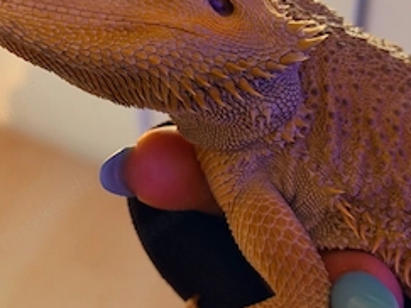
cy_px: 98
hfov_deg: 24.7
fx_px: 938
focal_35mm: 79
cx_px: 213
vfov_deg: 18.6
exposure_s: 1/25
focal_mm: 6.76
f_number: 1.78
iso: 640
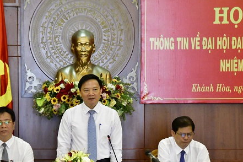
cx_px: 92
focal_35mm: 193
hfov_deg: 10.7
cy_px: 104
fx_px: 1303
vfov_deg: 7.1
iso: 20000
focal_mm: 95
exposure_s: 1/160
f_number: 9
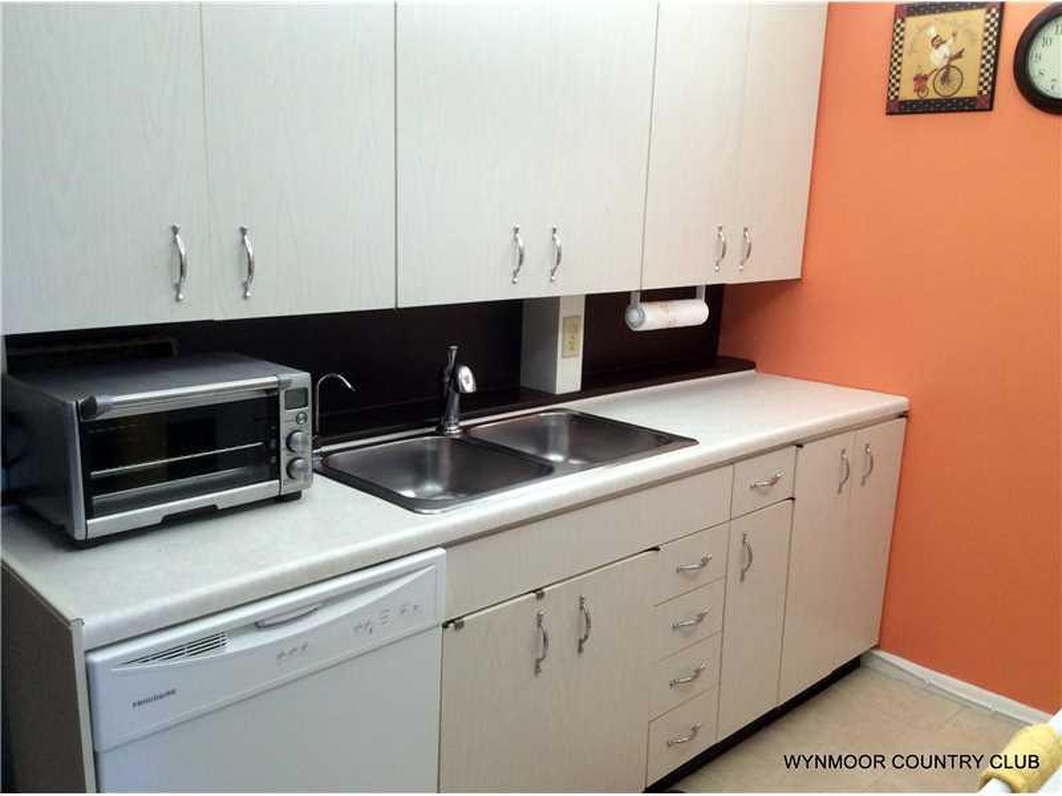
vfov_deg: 44.2
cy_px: 398
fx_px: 982
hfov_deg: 56.8
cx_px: 531
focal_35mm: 32
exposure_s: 1/24
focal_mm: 3.3
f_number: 2.4
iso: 64
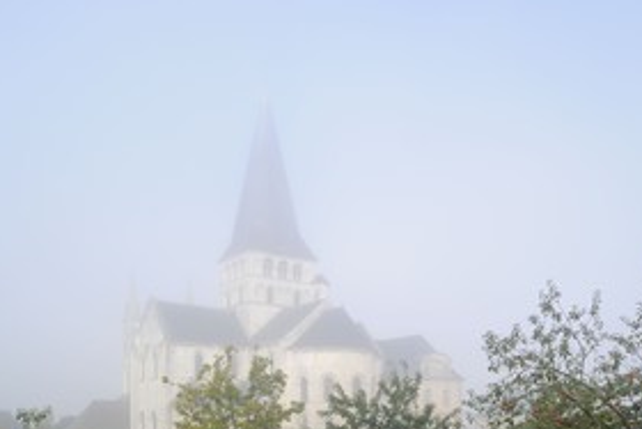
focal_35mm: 36
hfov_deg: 52.3
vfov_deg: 36.3
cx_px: 420
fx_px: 642
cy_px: 307
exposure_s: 1/100
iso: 200
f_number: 11
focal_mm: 24
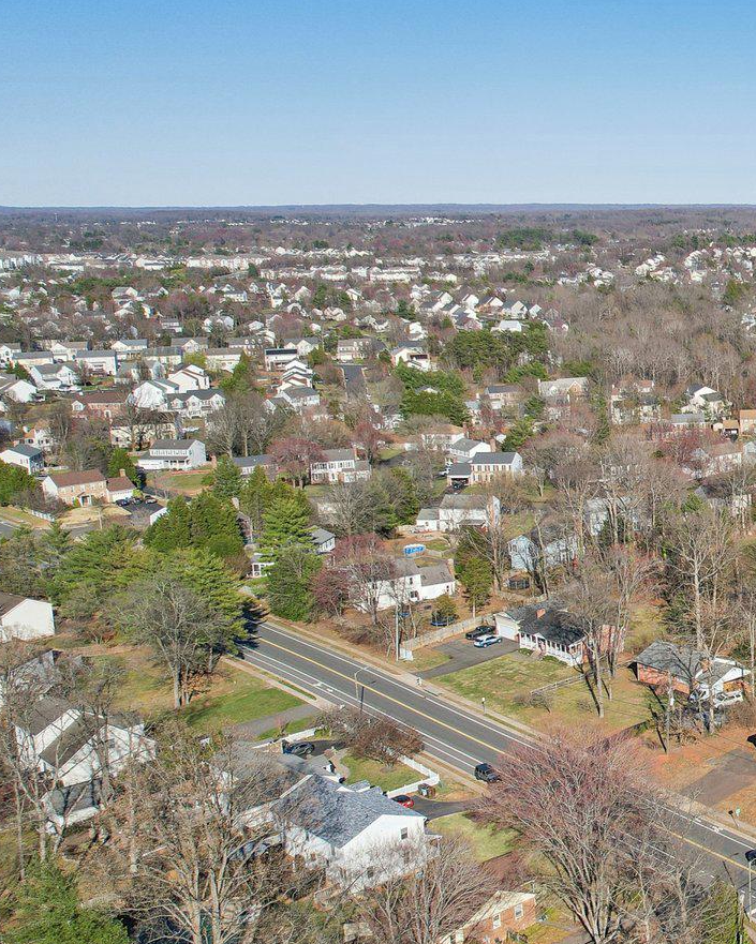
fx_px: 1342
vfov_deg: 38.8
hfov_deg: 26.6
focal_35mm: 48
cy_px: 436
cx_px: 981
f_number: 2.8
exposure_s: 1/2500
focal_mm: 8.4
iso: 130
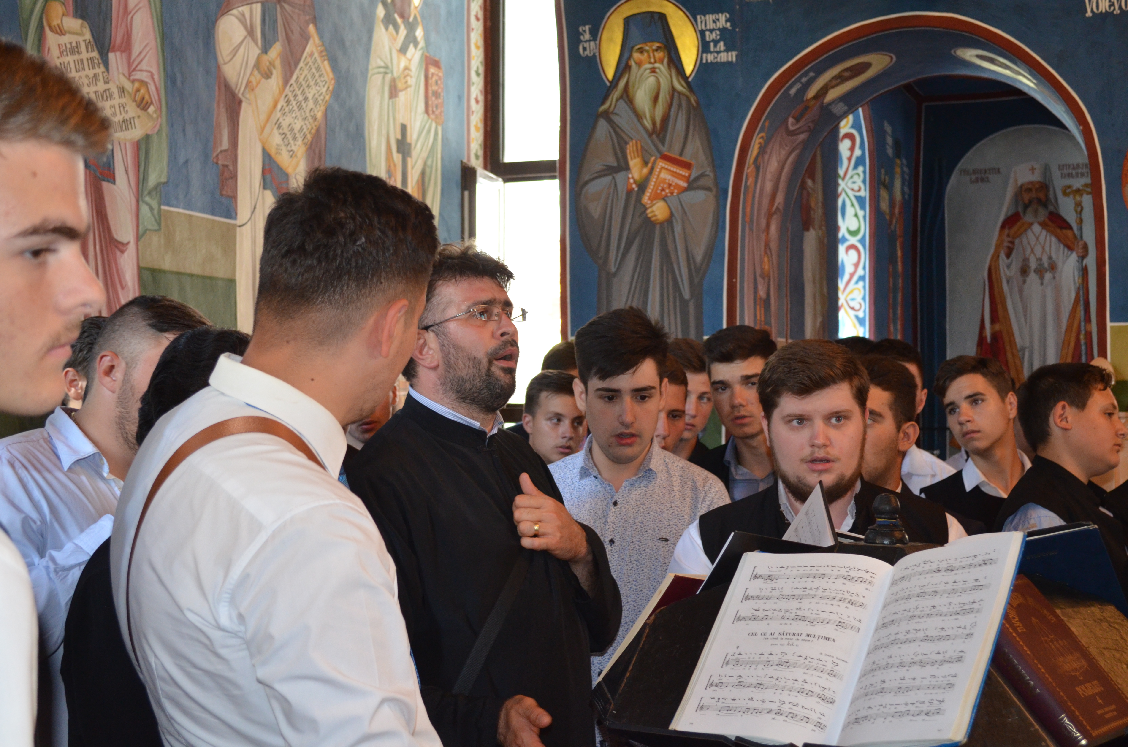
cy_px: 374
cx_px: 564
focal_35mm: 48
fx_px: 1501
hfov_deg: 41.2
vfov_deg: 28.0
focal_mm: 32
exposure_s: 1/60
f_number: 4.8
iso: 1400
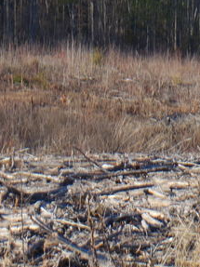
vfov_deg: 9.4
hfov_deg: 6.8
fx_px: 1619
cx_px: 403
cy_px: 127
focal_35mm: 210
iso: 160
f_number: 6.3
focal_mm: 27
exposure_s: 1/200
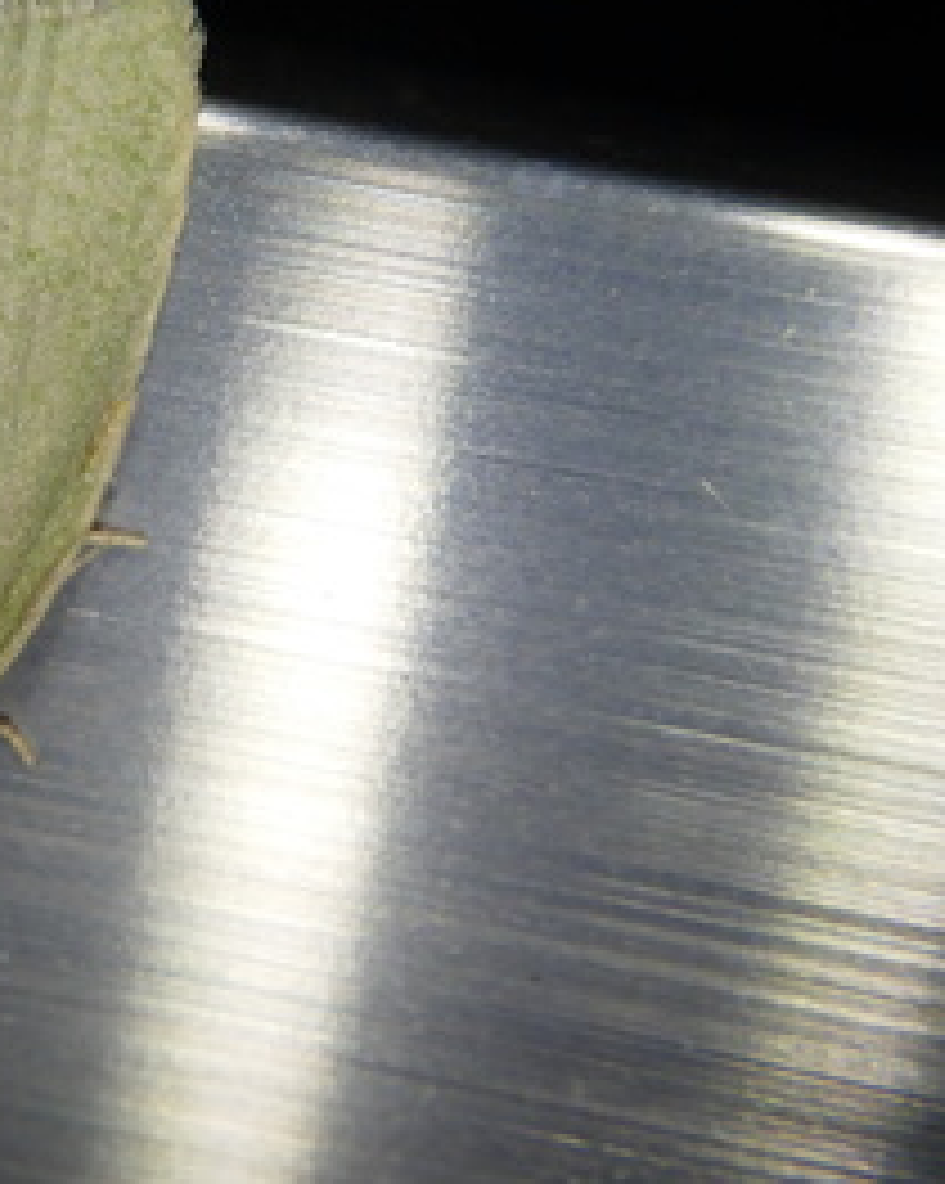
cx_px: 7
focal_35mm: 75
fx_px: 2625
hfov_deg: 19.8
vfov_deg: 25.2
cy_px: 369
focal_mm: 6.1
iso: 250
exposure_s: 1/4000
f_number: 4.6
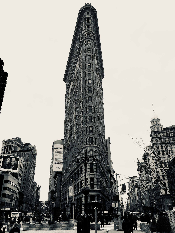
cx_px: 88
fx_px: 195
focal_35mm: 29
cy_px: 116
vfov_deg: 61.7
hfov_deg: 48.2
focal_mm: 4.15
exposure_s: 1/2198
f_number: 2.2
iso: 32
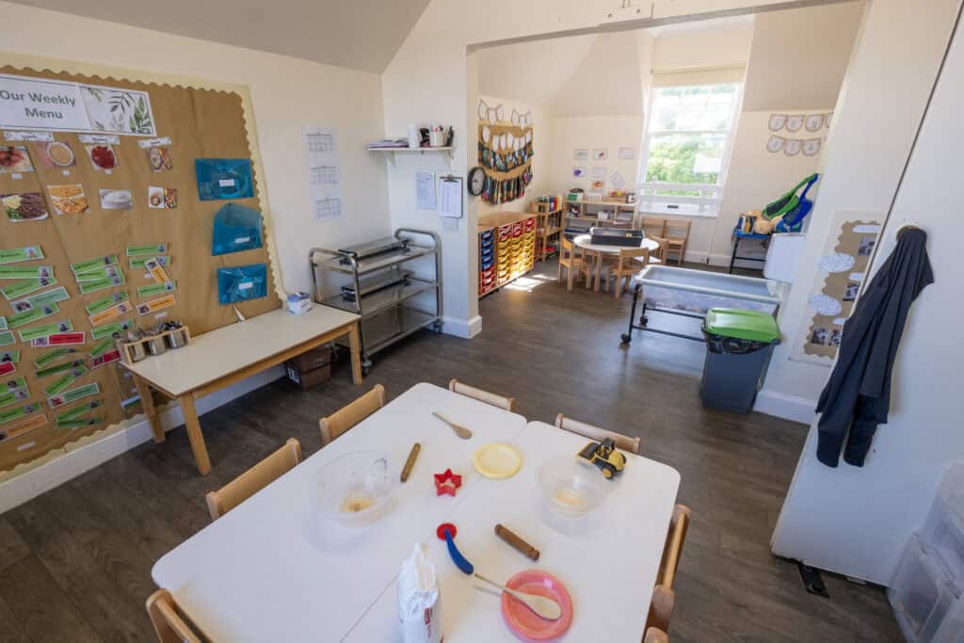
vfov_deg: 77.3
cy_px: 322
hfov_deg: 100.4
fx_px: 402
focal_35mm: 15
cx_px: 482
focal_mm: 10
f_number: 5.6
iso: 400
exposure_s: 1/50
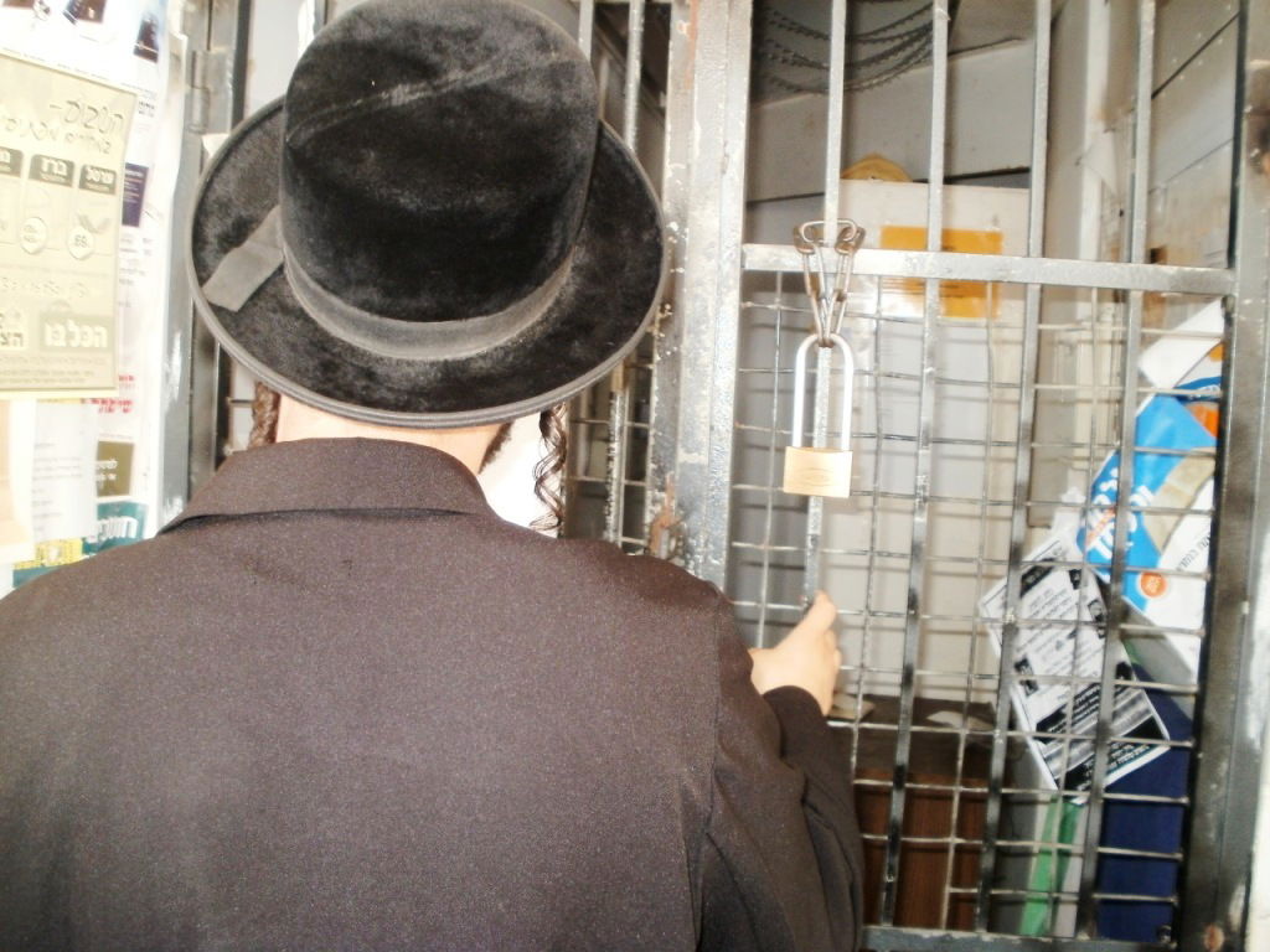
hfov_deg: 51.4
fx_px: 1321
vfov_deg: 39.7
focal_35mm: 36
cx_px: 635
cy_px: 476
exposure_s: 1/30
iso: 160
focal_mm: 6.3
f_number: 3.5
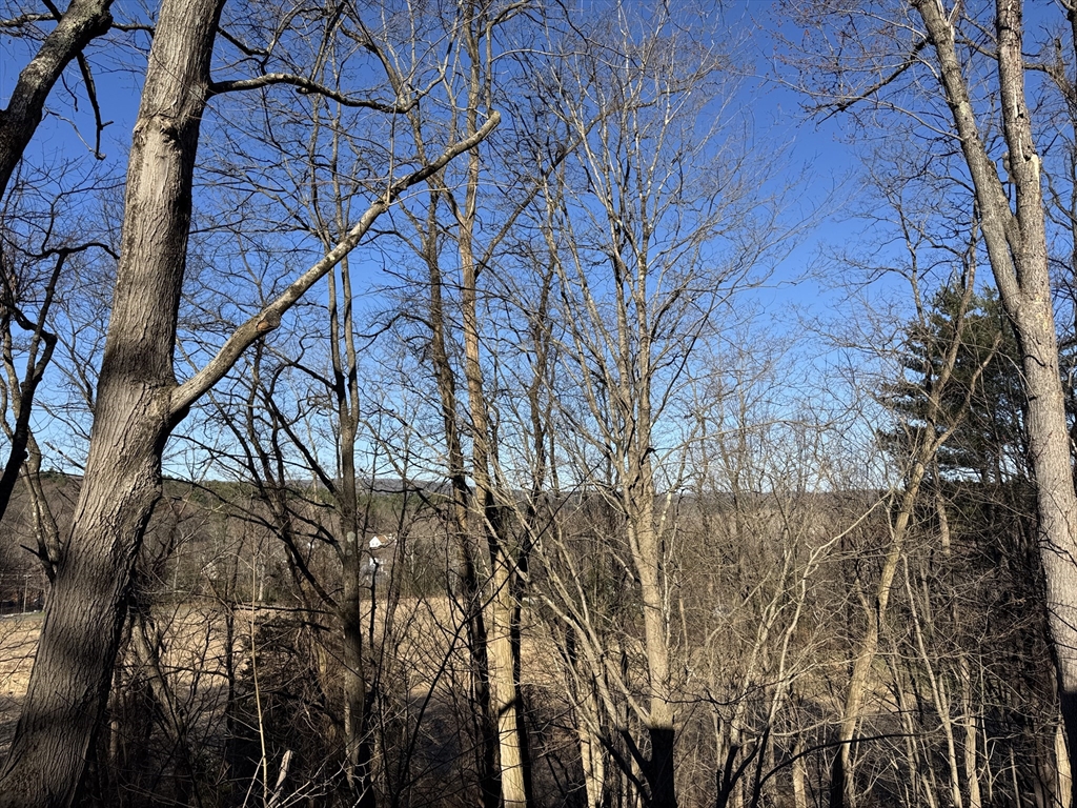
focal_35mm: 24
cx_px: 538
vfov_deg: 56.8
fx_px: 747
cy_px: 404
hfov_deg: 71.6
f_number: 1.78
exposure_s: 1/4049
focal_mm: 6.76
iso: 80
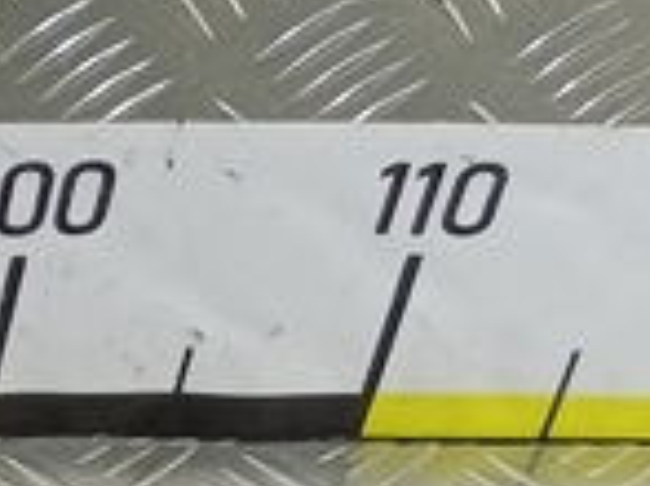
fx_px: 3002
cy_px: 1462
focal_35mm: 160
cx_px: -862
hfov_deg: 10.7
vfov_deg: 8.0
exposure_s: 1/50
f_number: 1.6
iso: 150
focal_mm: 4.11
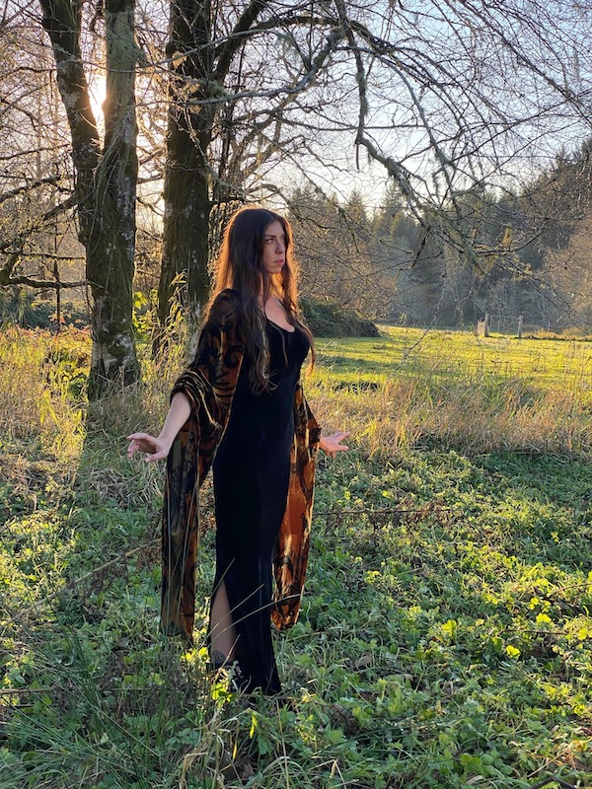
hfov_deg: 28.0
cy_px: 394
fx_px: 1186
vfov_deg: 36.8
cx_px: 296
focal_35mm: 52
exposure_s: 1/300
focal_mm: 6
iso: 20
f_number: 2
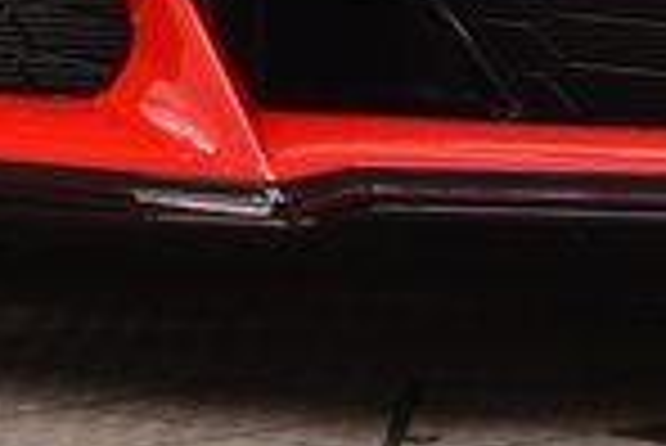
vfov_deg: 3.4
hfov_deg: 5.2
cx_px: 774
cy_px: -692
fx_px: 7296
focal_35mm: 394
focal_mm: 38
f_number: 7.1
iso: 800
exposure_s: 1/30
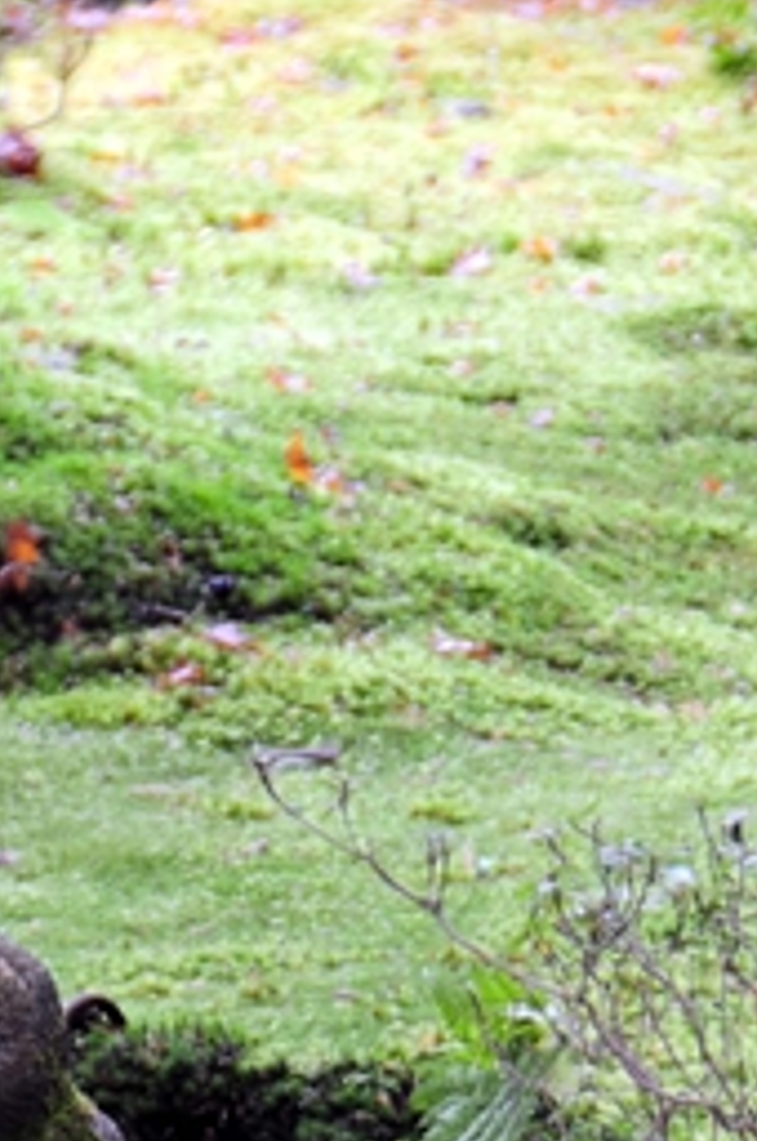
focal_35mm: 1266
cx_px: -65
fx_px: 40037
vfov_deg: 1.6
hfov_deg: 1.1
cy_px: 1738
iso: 400
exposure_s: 1/50
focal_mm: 270
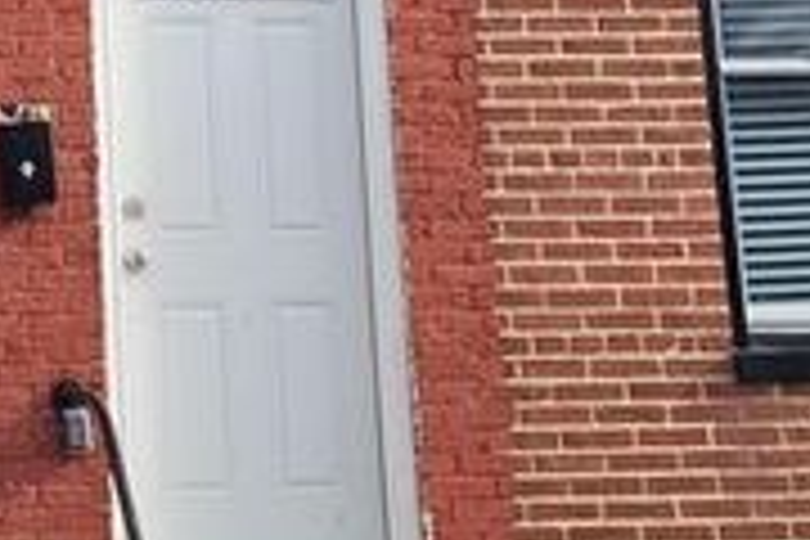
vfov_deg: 13.4
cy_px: -70
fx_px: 2250
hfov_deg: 19.4
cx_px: -117
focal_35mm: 100
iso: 40
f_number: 1.8
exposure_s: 1/1445
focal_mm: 5.4
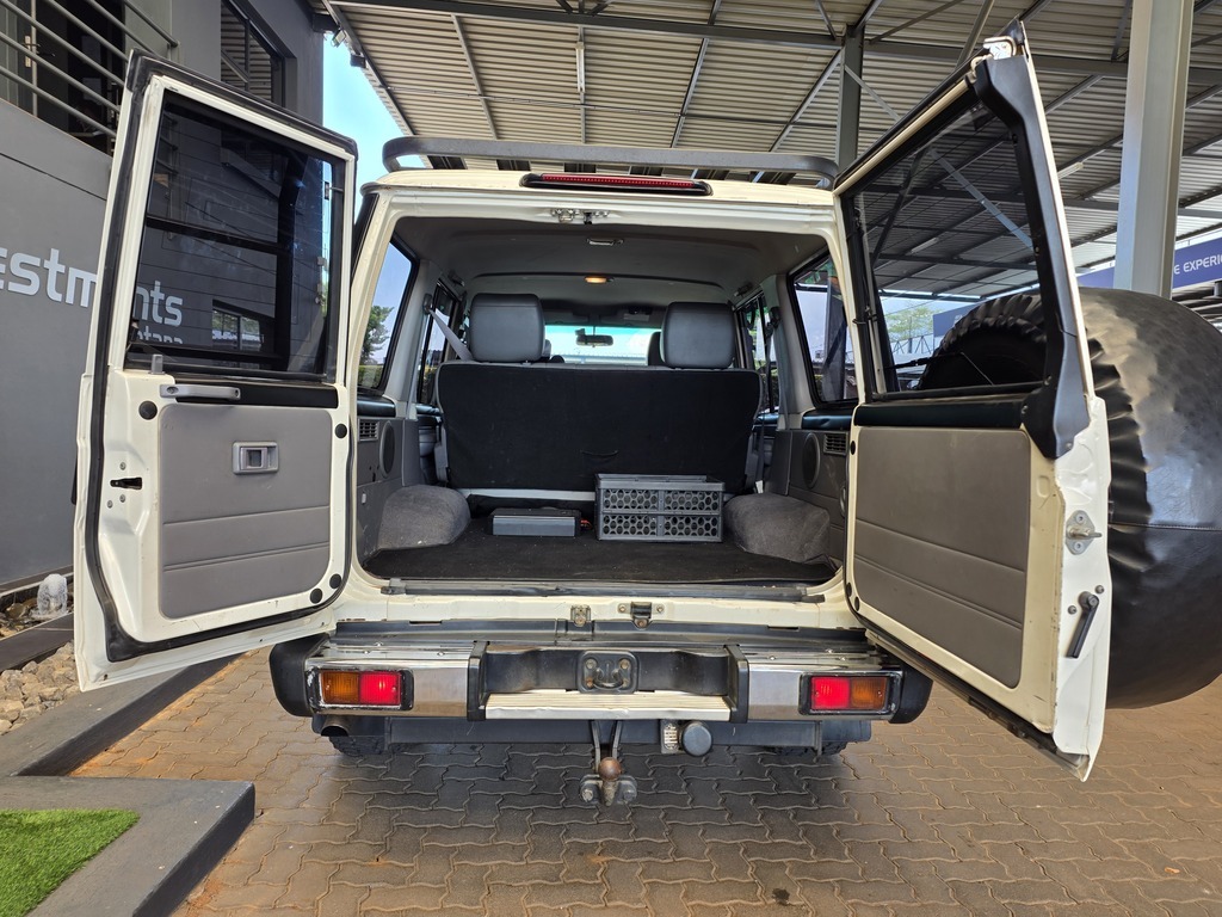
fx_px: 812
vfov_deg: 58.9
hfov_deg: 73.9
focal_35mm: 23
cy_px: 458
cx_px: 611
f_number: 1.7
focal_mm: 6.25
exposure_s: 1/180
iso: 50
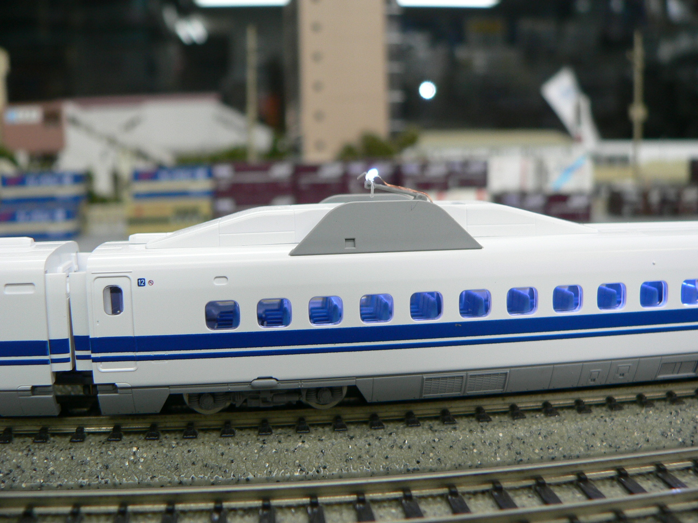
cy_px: 262
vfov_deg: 39.7
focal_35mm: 36
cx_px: 349
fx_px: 726
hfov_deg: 51.4
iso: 100
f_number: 2.8
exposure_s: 1/13
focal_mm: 6
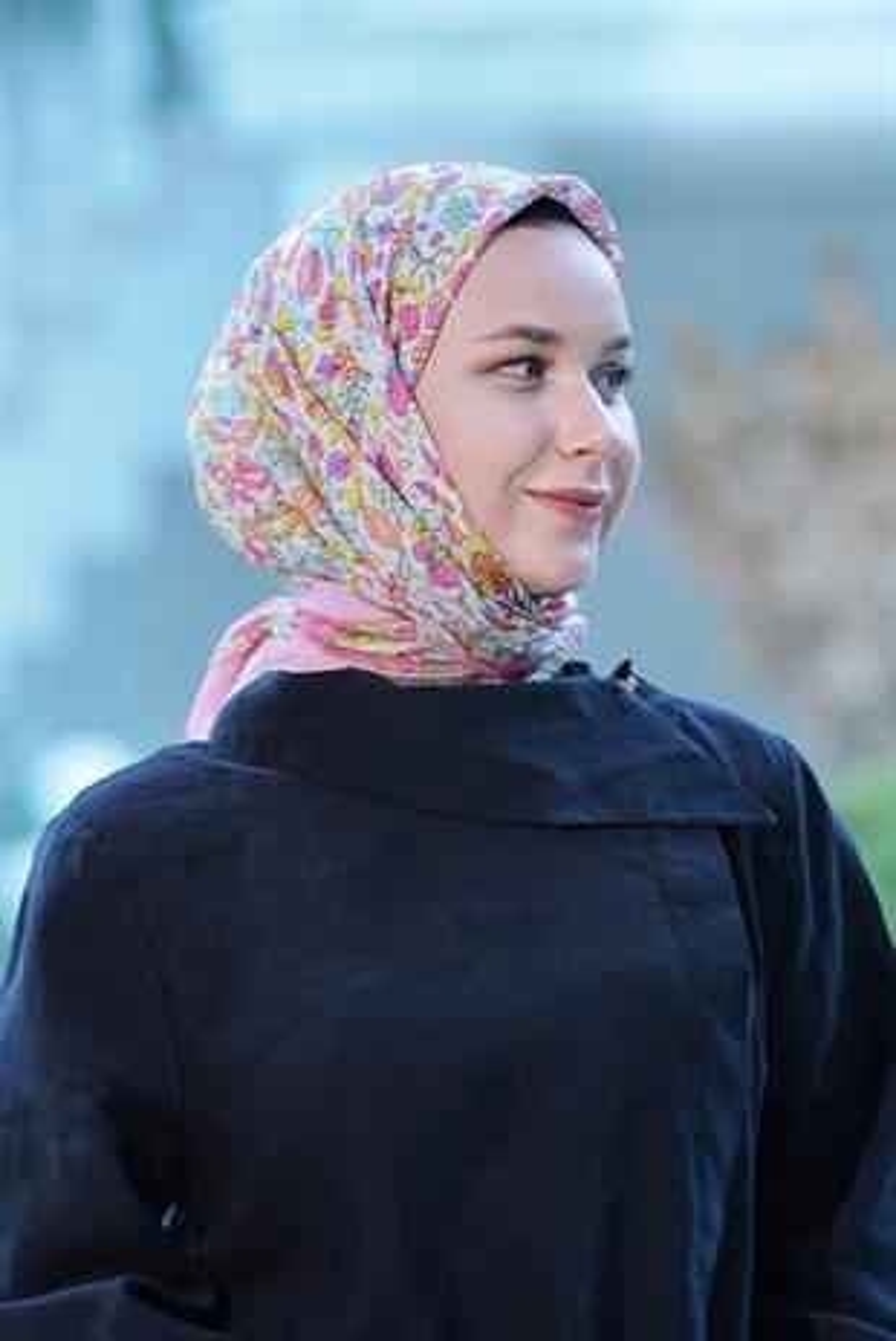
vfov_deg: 17.1
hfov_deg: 11.4
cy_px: 670
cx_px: 448
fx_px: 4473
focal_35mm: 120
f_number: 3.2
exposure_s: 1/200
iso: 640
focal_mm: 120
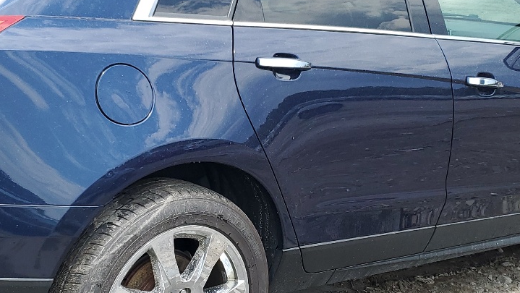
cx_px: 218
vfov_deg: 19.1
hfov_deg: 33.2
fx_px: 869
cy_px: 169
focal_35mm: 63
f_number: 1.5
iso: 50
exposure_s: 1/1667
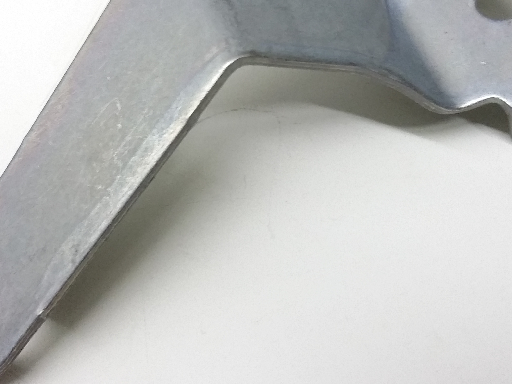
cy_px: 141
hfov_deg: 38.2
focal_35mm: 50
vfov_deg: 29.0
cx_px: 263
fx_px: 740
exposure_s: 1/15
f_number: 2.4
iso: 200
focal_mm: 3.4
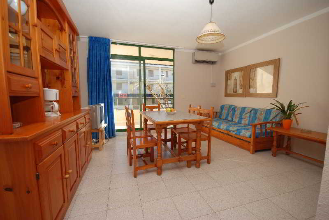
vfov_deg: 72.2
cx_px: 164
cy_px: 110
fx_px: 151
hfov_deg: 94.9
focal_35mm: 16
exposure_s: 1/80
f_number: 6.3
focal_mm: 11
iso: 100
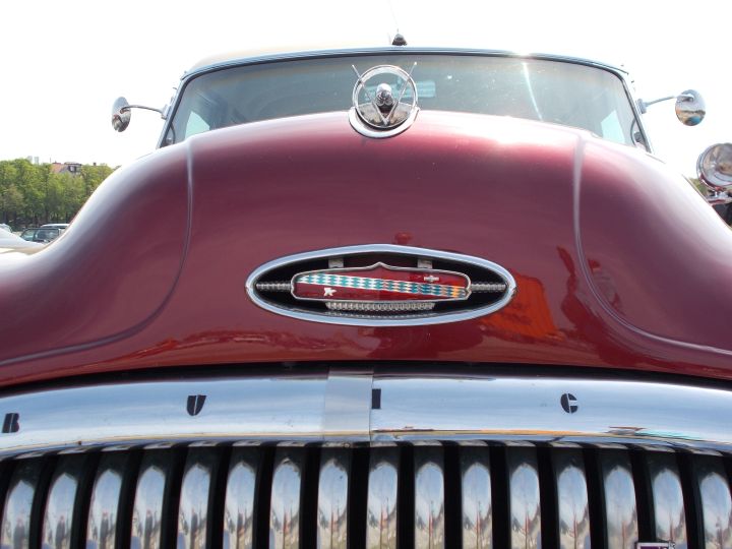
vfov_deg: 32.9
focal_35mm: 44
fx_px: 930
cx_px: 366
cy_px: 274
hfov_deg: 42.9
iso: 80
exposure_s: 1/320
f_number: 4.2
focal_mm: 7.9
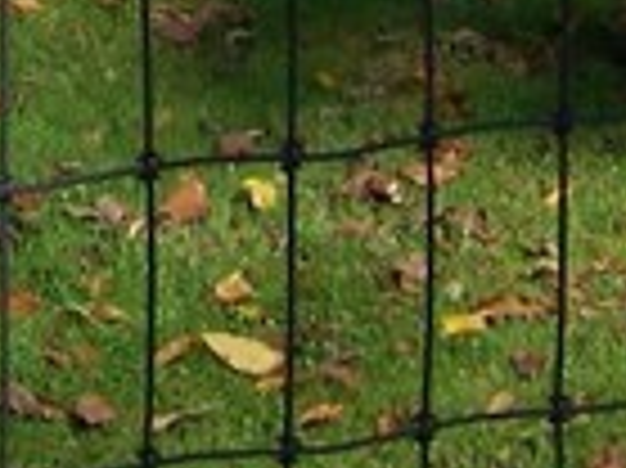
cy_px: -1120
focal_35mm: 266
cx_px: -450
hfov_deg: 7.3
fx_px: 4806
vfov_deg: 5.2
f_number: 4
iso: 64
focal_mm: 5.85
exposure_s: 1/640
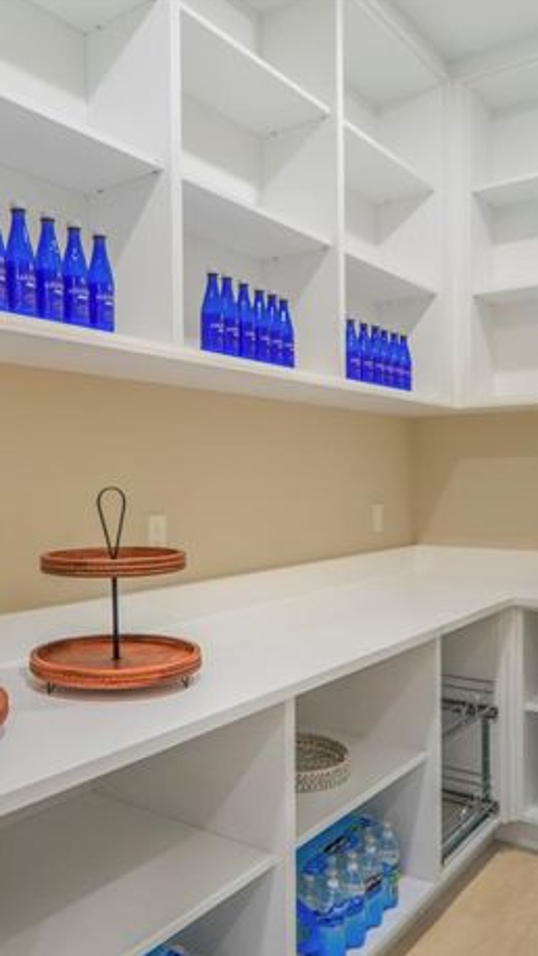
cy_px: 479
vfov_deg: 66.0
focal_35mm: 29
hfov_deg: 39.8
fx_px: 735
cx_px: 185
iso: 100
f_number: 2
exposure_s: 1/30
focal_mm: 12
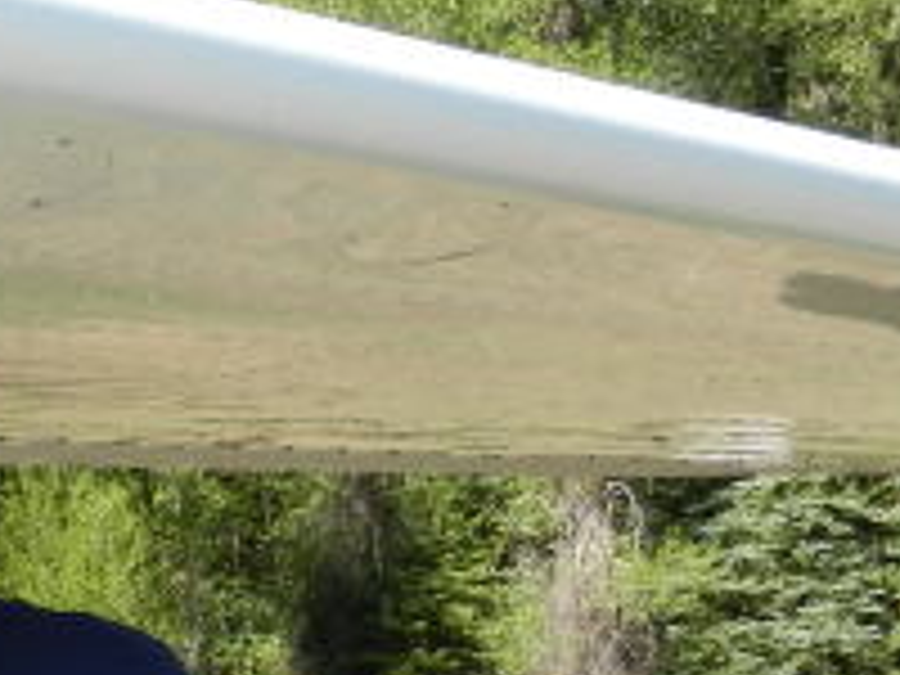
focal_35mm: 100
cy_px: 544
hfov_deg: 18.3
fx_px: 2600
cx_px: -284
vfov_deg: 14.7
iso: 160
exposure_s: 1/640
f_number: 3.5
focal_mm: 4.5
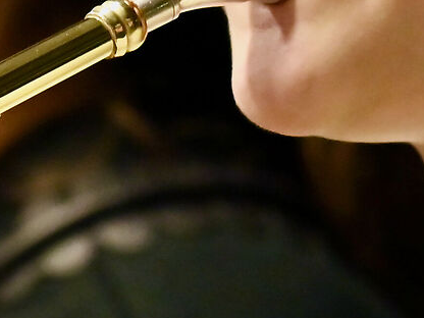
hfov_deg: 1.8
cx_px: 96
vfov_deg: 1.3
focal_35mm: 1110
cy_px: -130
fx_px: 13596
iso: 2200
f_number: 4
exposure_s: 1/90
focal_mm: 200
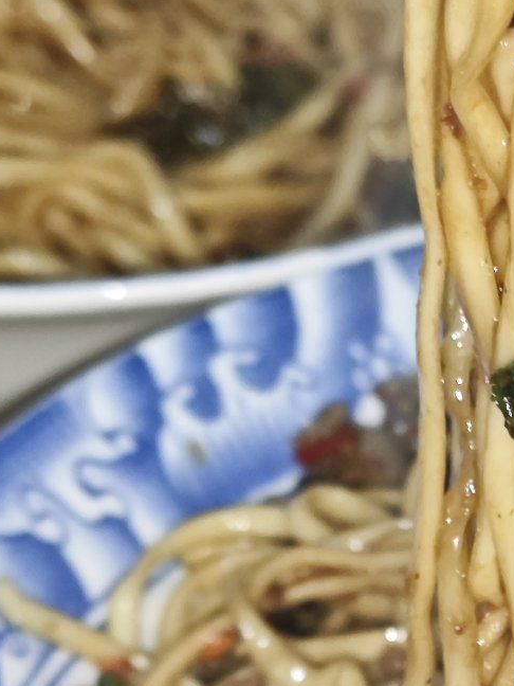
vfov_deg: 10.2
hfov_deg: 7.6
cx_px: 577
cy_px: 389
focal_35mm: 194
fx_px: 3841
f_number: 1.9
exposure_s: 1/33.3
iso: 500
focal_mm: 8.7
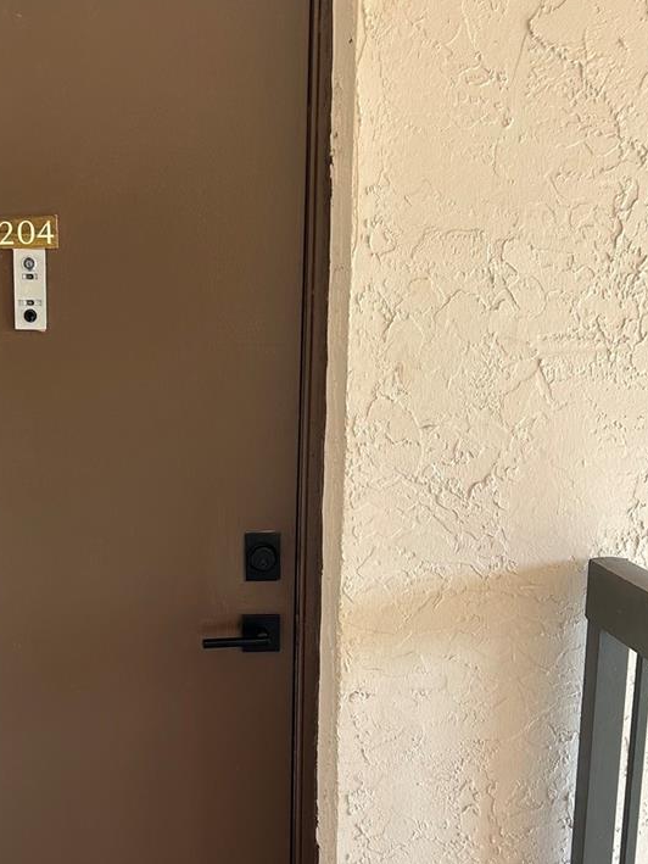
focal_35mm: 44
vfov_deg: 42.4
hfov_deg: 32.3
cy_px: 565
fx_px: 1098
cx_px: 161
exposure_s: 1/121
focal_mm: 5.7
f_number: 1.5
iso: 40
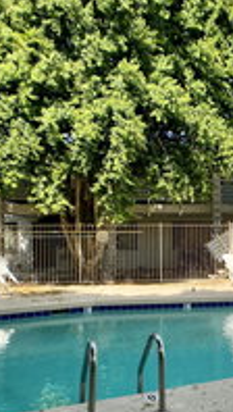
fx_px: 667
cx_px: 217
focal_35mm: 61
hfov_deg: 19.4
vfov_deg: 34.2
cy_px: 250
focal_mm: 4.25
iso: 32
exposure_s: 1/1608
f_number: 1.8
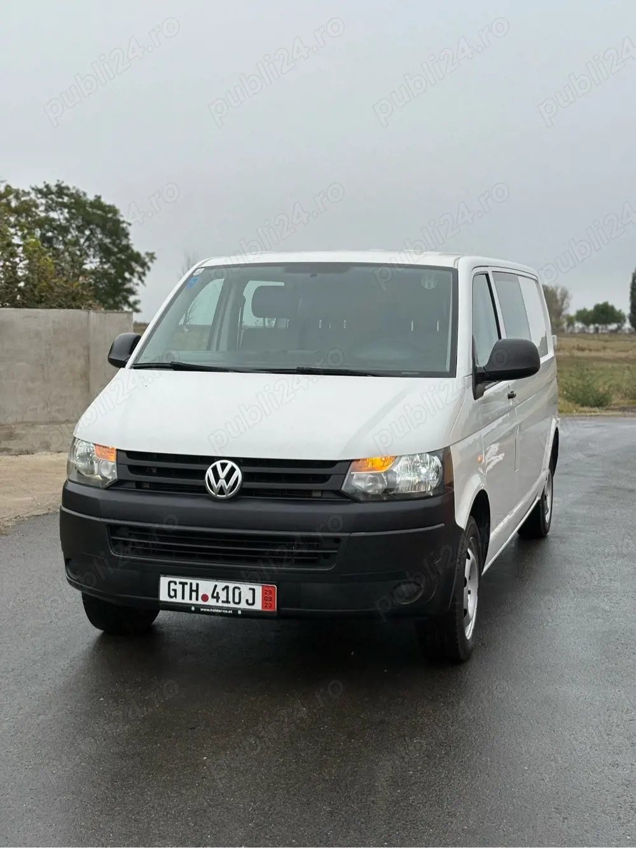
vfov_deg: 36.8
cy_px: 424
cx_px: 318
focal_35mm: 52
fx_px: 1274
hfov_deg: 28.0
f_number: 1.6
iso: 32
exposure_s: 1/1484
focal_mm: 5.96
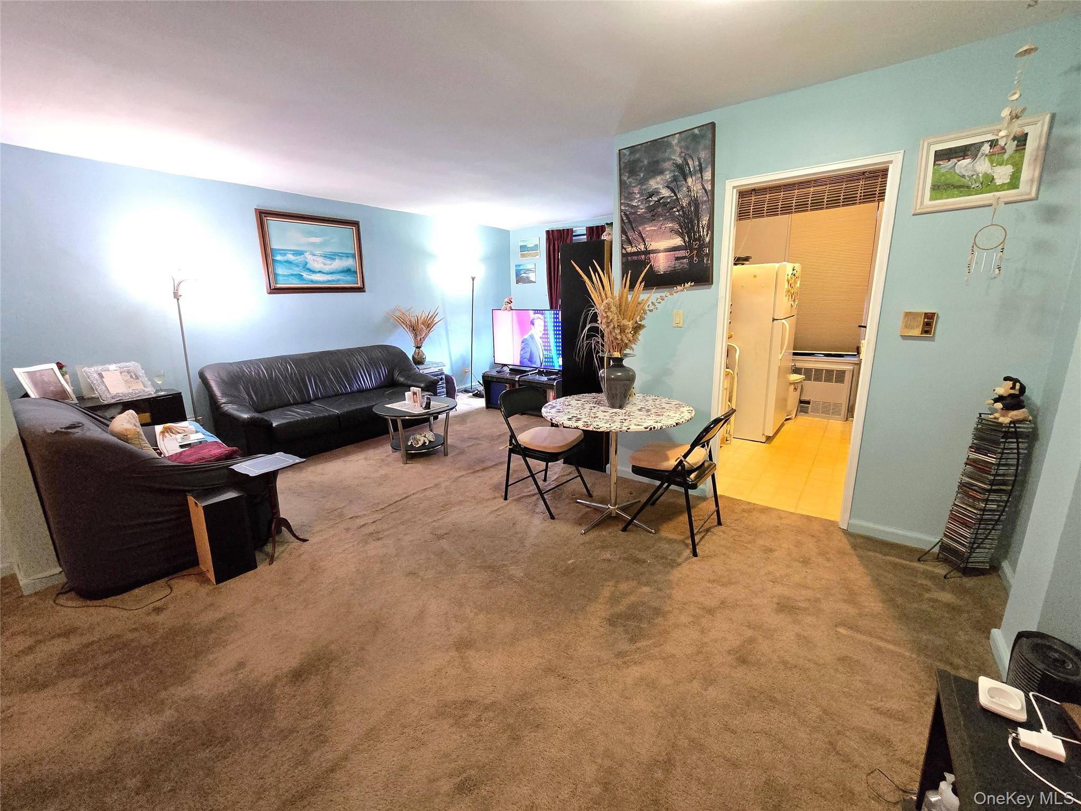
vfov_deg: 89.9
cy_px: 406
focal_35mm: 13
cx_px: 540
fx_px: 406
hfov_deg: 106.2
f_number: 2.2
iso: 1600
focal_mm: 2.2
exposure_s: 1/60
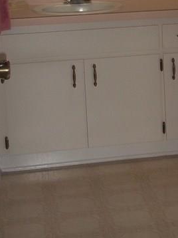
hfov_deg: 13.9
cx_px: 221
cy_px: 15
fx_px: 707
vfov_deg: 18.7
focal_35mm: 103
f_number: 3.1
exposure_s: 1/30
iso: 80
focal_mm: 6.5
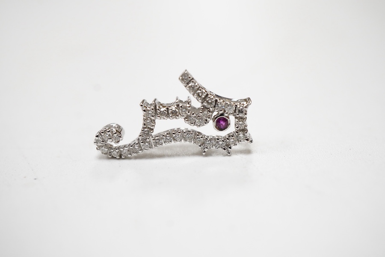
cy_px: 128
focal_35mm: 45
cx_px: 192
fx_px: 481
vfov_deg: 29.9
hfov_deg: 43.6
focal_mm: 30
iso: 1250
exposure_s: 1/125
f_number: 10
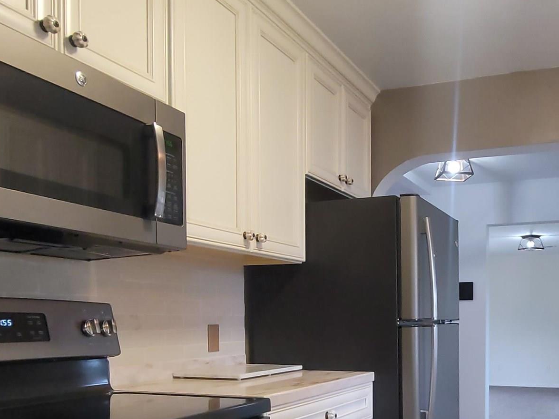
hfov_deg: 52.0
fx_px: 549
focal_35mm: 34
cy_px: 339
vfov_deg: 40.0
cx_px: 407
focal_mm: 2.2
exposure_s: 1/60
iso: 250
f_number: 2.2
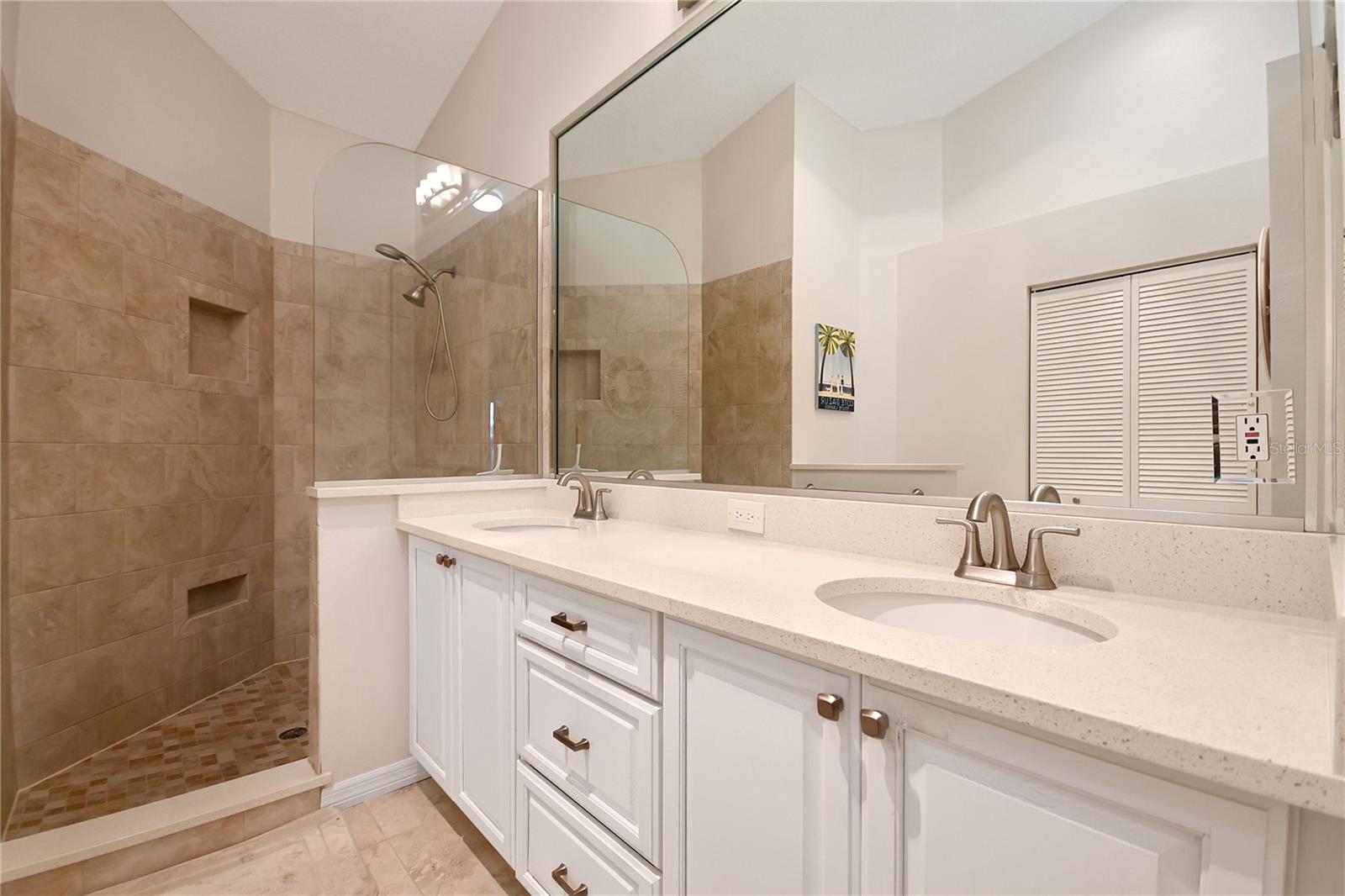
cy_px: 448
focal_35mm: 15
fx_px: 560
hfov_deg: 100.4
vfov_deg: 77.3
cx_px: 672
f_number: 5
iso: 1000
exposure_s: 1/100
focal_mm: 10
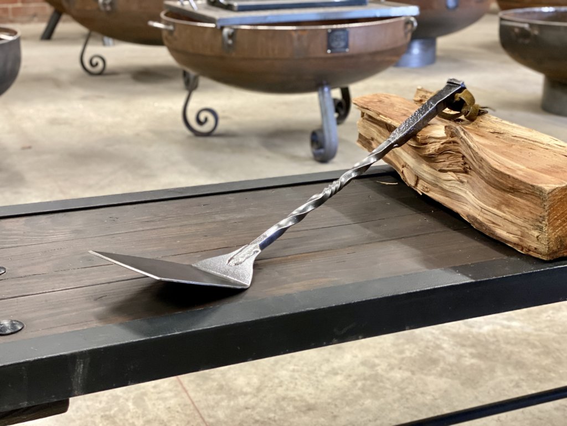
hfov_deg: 36.8
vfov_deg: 28.0
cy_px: 213
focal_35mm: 52
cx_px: 284
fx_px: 852
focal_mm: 6
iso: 400
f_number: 2
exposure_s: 1/33
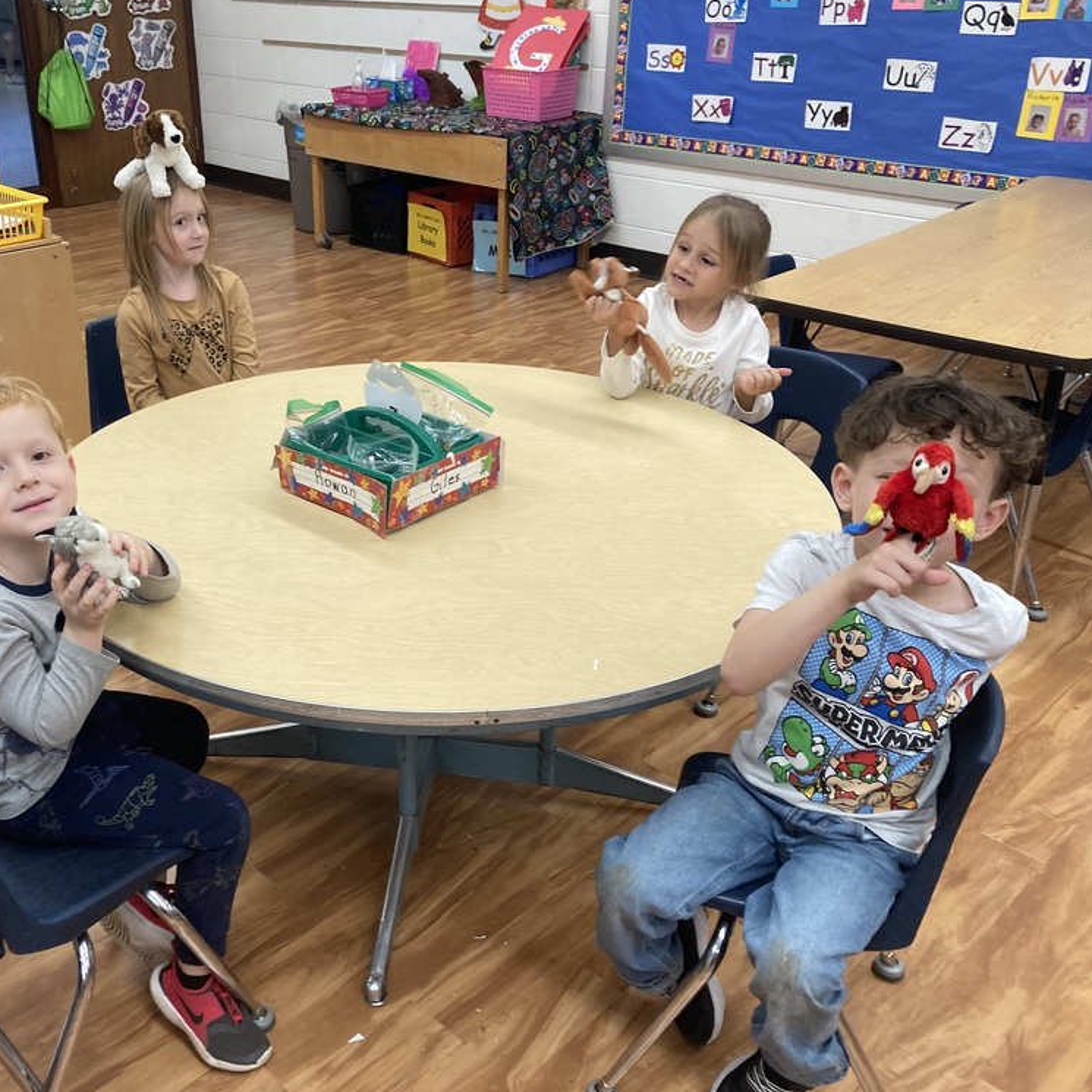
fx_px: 1213
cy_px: 541
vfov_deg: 48.4
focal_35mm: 34
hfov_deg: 47.9
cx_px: 394
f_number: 1.8
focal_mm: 3.99
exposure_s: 1/60
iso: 80
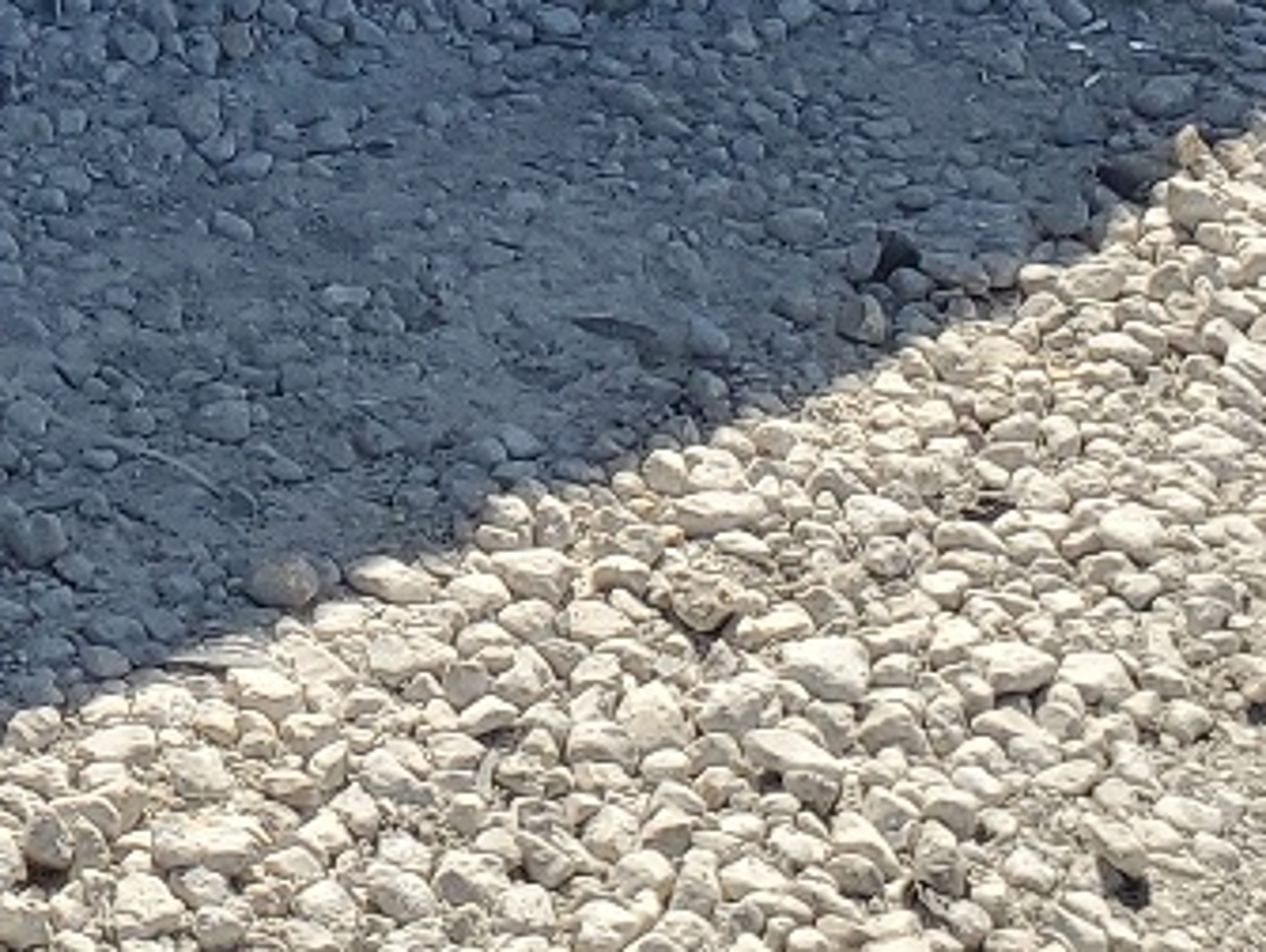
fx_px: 4540
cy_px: -1156
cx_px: -658
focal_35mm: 124
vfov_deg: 10.6
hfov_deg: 14.7
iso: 50
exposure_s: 1/5000
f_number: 1.5
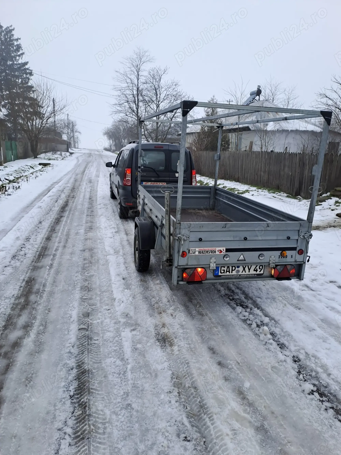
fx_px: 328
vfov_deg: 69.4
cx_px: 170
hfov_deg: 54.9
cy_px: 228
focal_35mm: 25
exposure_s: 1/286
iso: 32
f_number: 1.8
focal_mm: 4.65
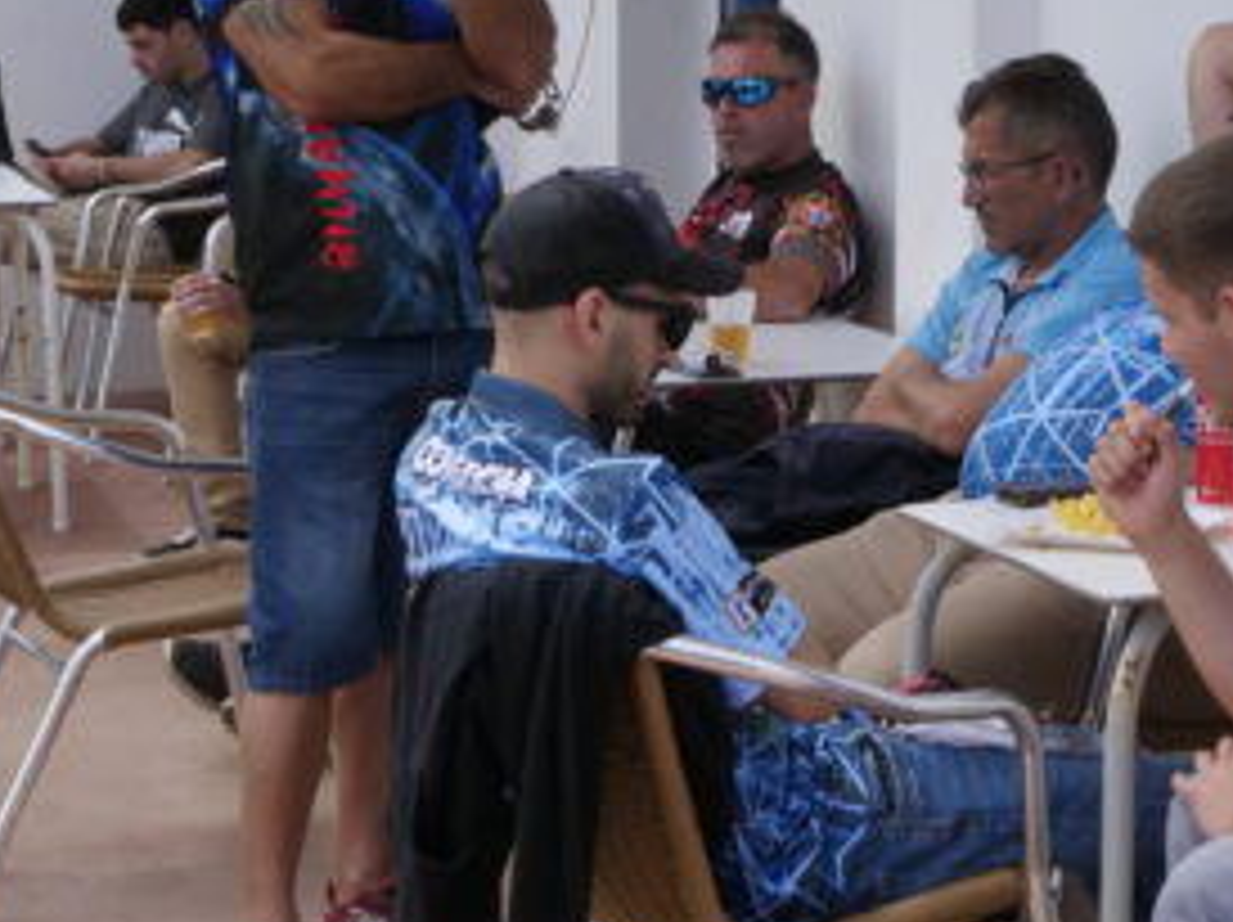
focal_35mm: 116
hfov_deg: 17.0
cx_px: 810
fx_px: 4128
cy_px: 193
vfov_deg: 12.7
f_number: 11
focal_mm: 31
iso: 1600
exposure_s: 1/1300
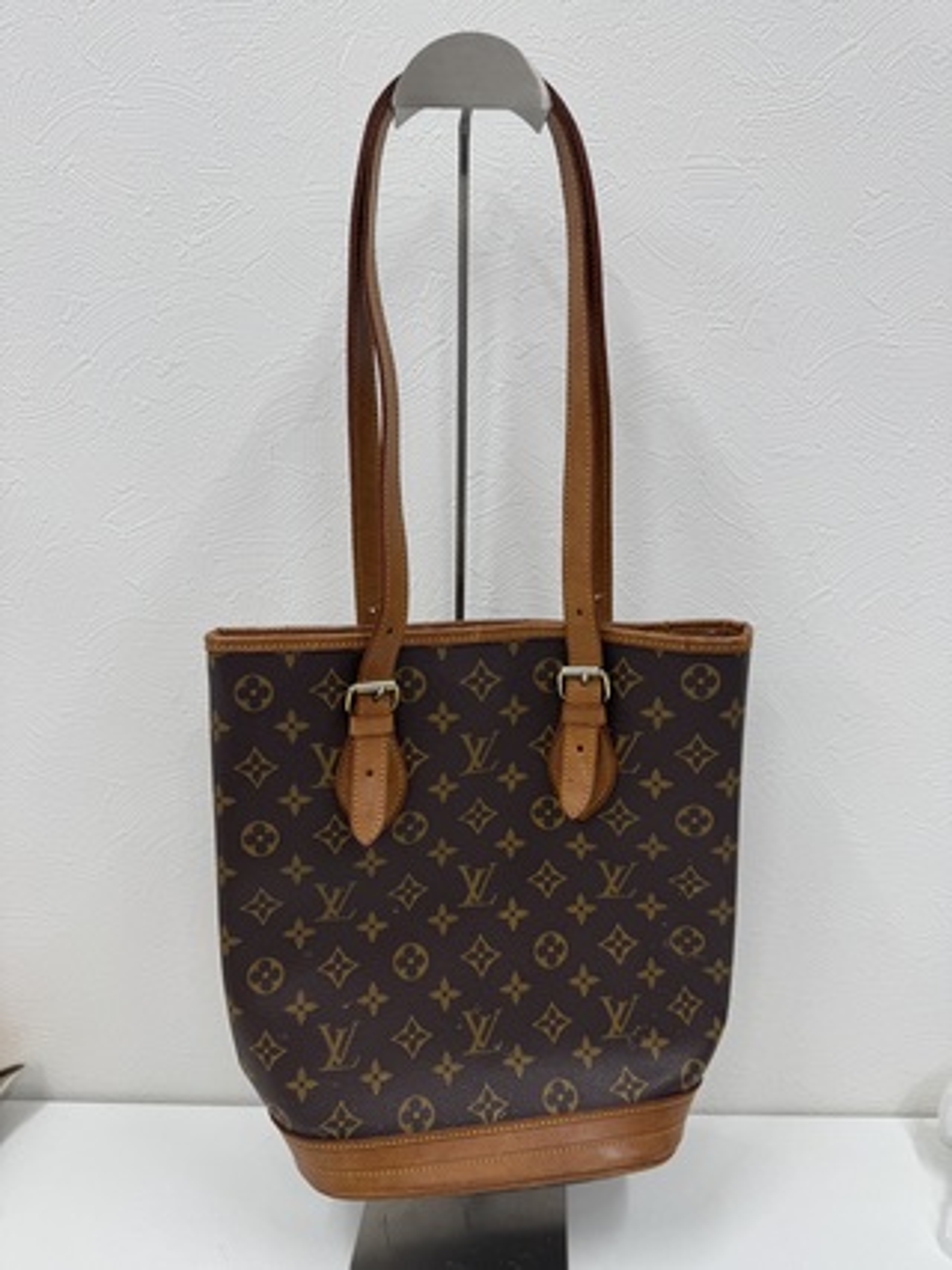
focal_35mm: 24
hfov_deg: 56.8
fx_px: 880
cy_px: 635
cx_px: 476
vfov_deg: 71.6
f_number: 1.78
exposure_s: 1/120
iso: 64
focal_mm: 6.76
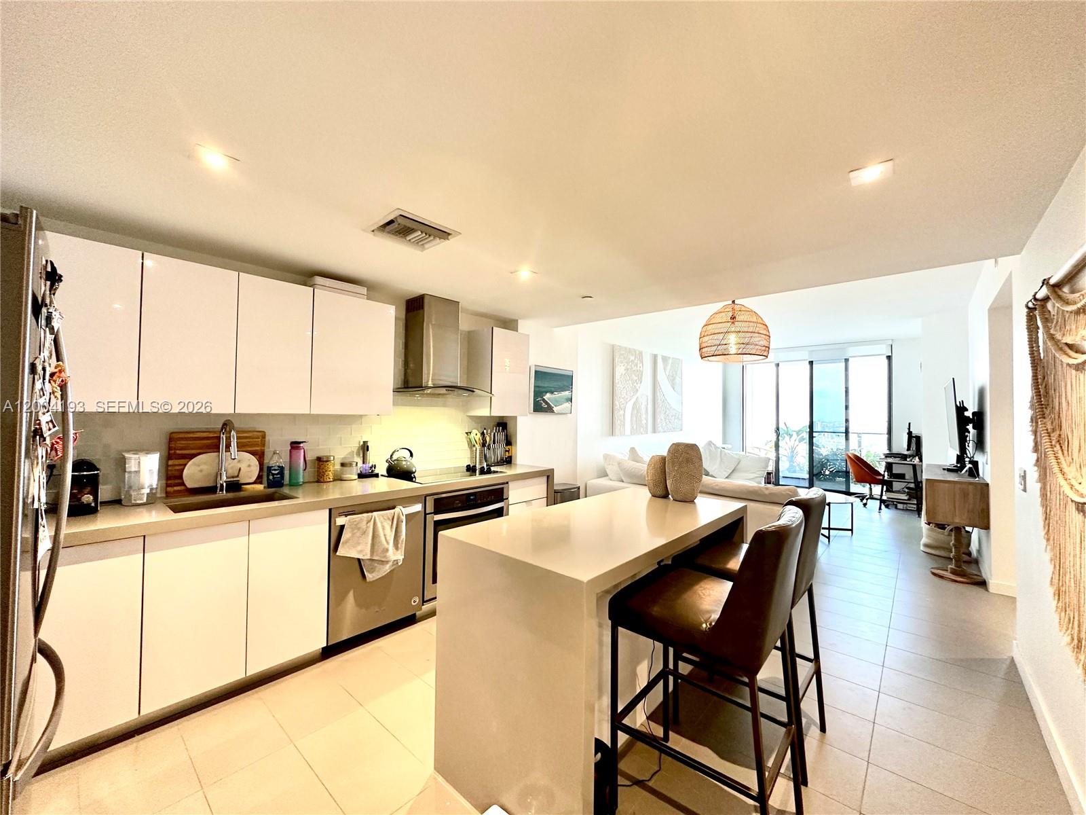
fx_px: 439
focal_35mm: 14
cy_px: 408
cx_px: 543
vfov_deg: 85.7
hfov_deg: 102.1
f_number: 2.2
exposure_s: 1/60
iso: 200
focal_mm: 2.22
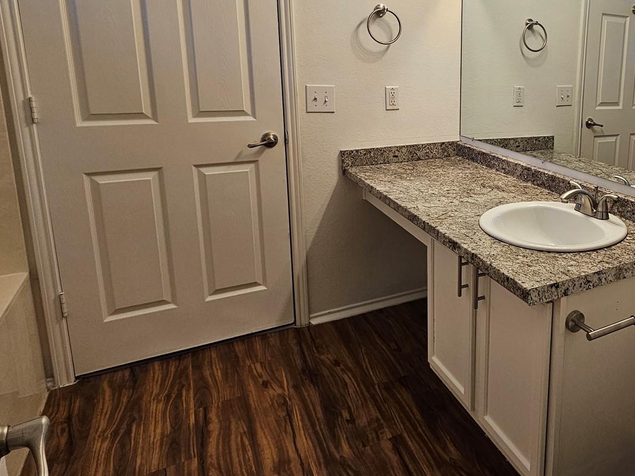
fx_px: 459
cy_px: 164
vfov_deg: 53.9
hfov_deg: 63.3
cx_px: 509
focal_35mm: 25
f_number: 2.2
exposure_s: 1/60
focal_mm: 2.2
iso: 64
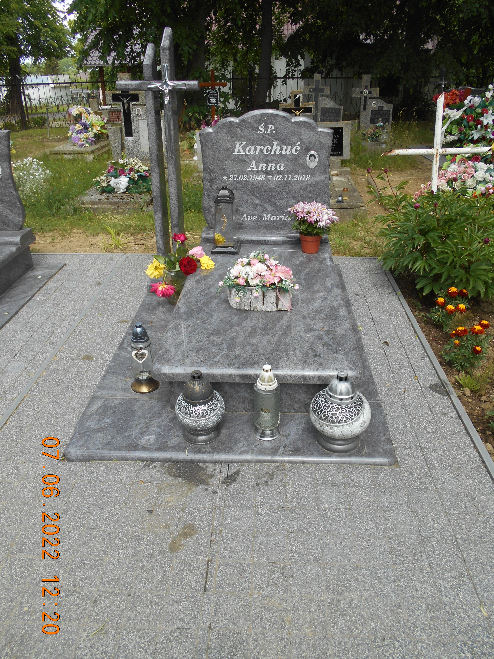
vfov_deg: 67.3
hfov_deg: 53.1
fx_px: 495
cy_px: 330
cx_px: 247
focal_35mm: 26
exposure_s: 1/400
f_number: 3.2
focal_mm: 4.6
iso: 80
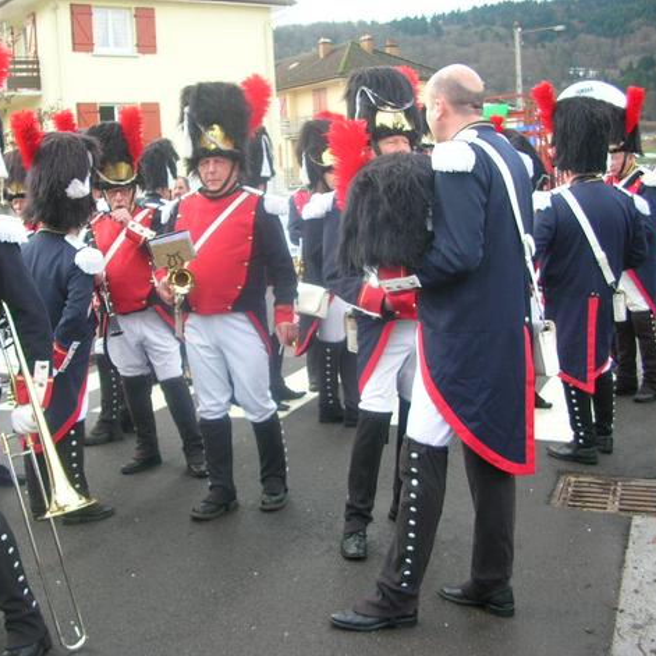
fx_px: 900
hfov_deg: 39.9
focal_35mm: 42
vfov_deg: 40.0
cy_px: 333
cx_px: 267
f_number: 2.8
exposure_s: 1/138
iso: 50
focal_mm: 5.8
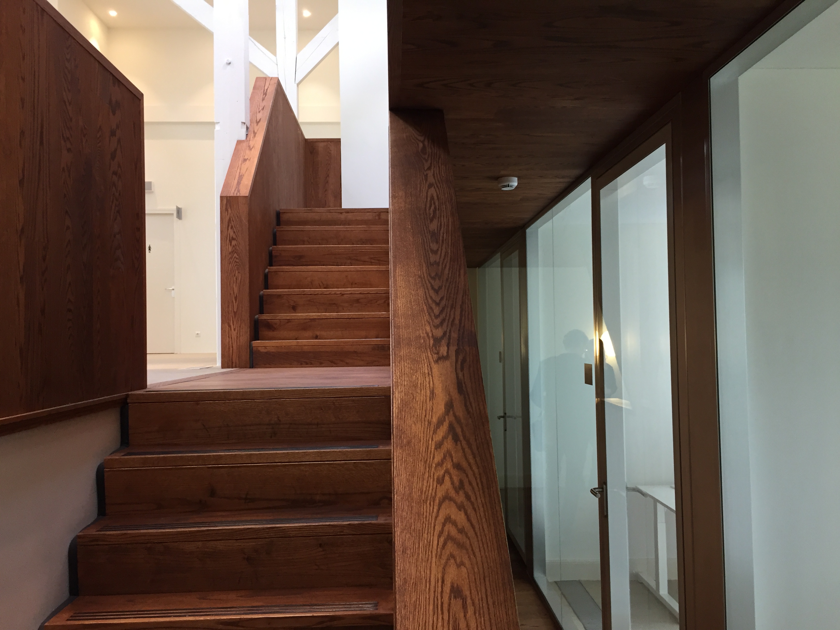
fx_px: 704
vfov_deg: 48.2
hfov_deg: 61.7
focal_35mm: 29
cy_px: 315
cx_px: 420
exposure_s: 1/33
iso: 64
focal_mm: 4.15
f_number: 2.2
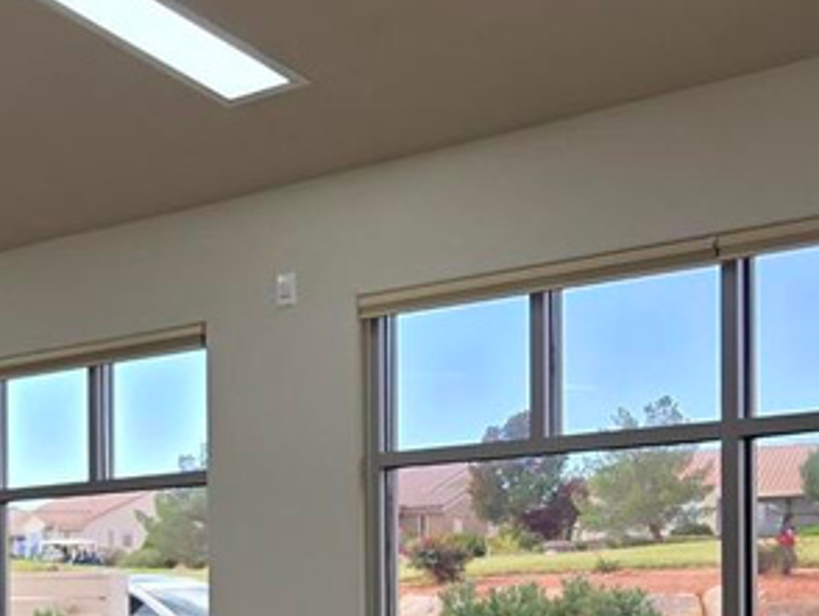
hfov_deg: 20.5
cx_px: -448
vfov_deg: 18.0
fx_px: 1894
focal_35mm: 80
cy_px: 619
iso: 64
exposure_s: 1/120
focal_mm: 6.3
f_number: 1.7
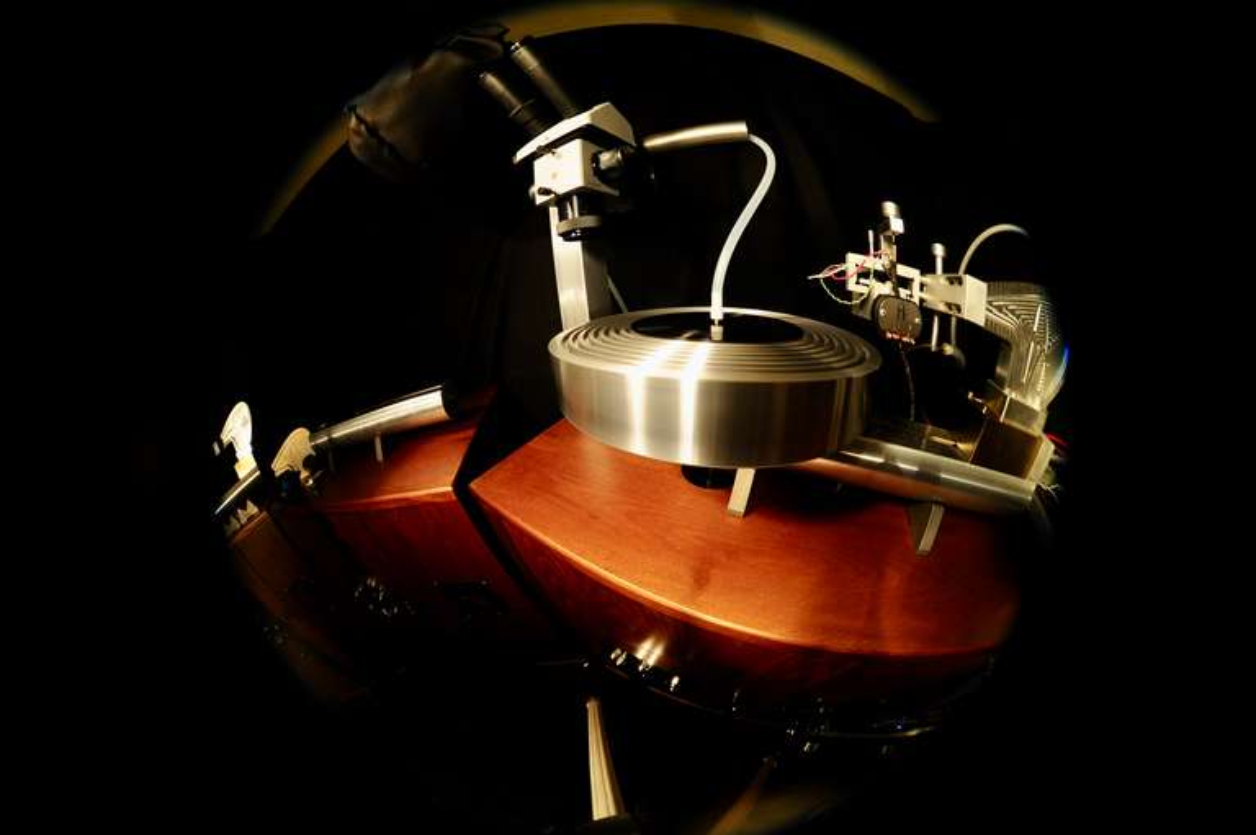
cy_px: 418
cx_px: 628
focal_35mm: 35
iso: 800
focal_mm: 35
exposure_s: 1/10
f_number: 2.8
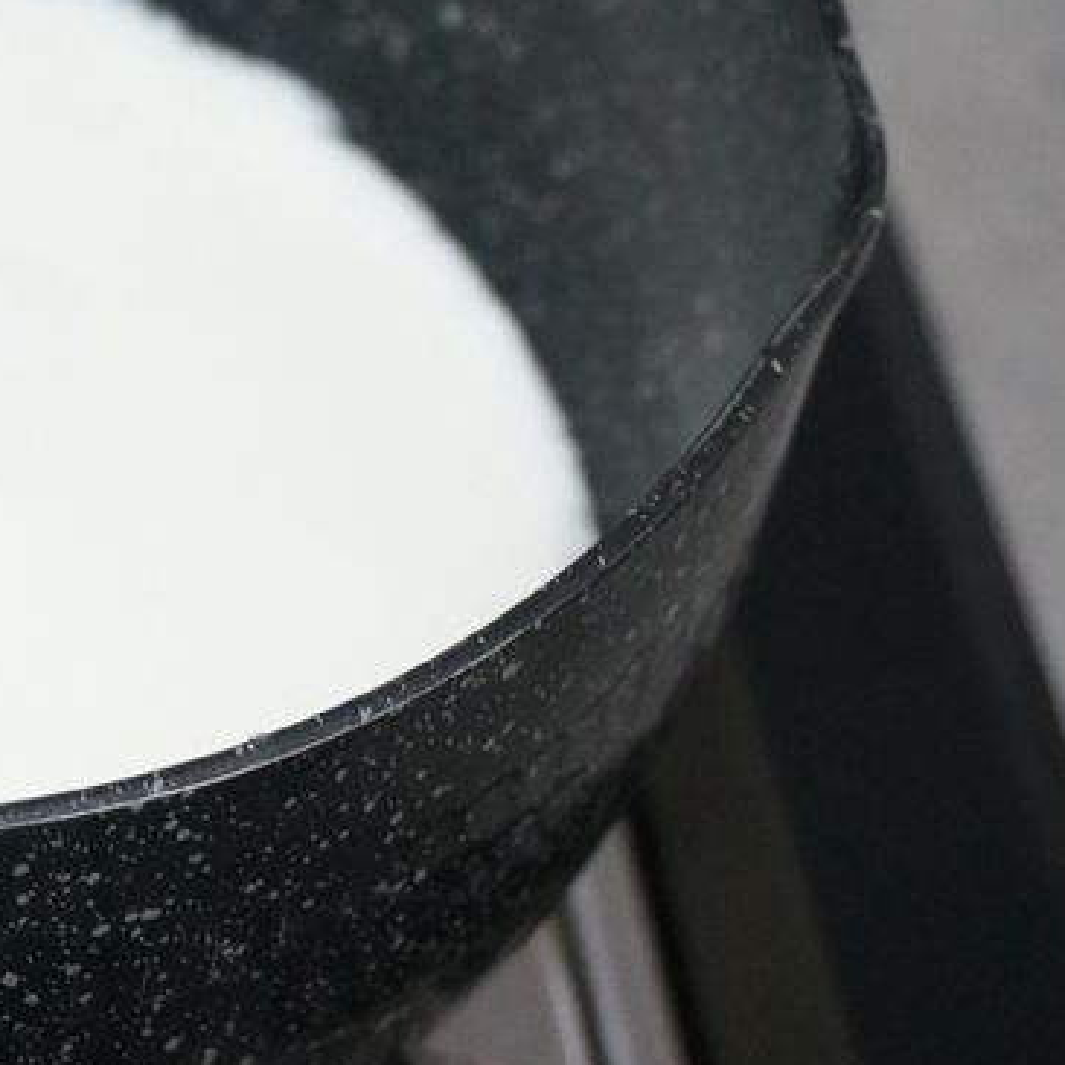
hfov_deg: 14.1
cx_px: -463
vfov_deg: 14.9
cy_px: 354
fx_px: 4073
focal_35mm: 117
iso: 1250
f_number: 4.5
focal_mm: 28
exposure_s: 1/60
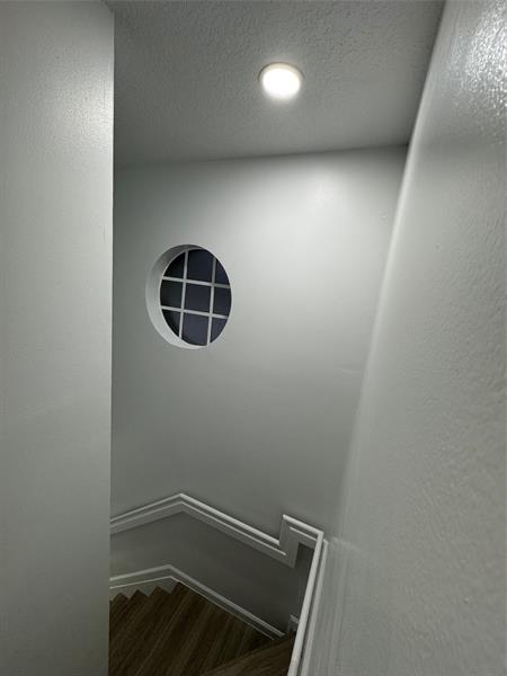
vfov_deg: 102.1
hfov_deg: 85.7
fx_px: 273
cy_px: 338
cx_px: 254
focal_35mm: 14
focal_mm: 2.22
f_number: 2.2
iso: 160
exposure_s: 1/120
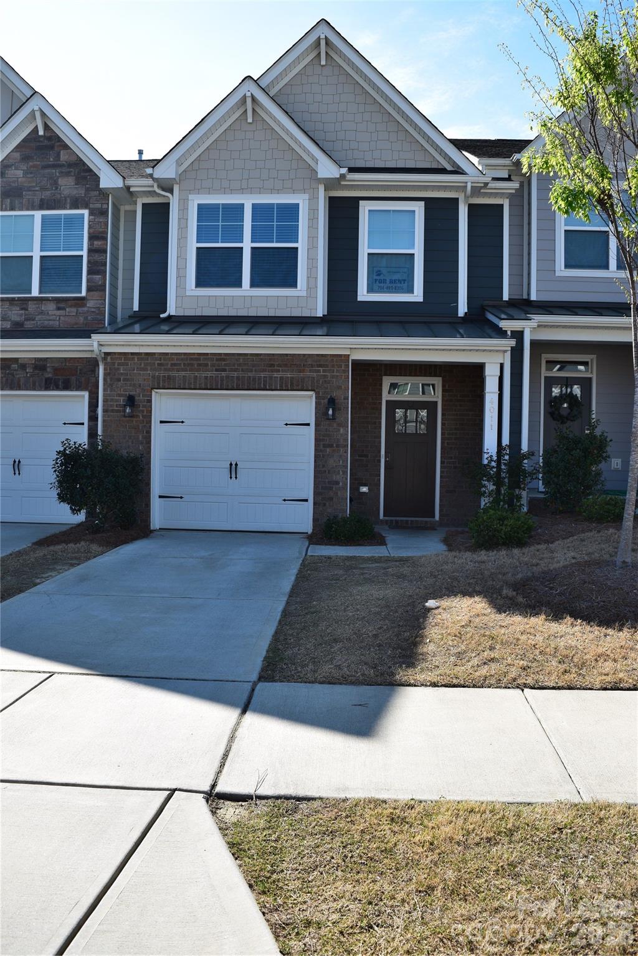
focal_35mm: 27
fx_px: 718
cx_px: 319
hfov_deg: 47.9
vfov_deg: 67.4
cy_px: 478
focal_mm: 18
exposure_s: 1/500
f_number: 11
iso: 250
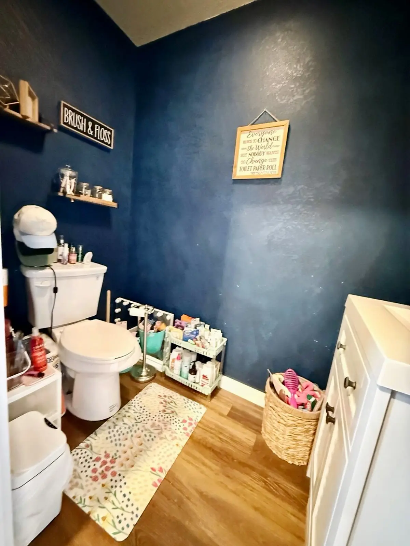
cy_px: 273
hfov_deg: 85.7
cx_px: 205
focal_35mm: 14
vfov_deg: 102.1
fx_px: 221
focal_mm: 2.22
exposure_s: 1/40
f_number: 2.2
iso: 1600
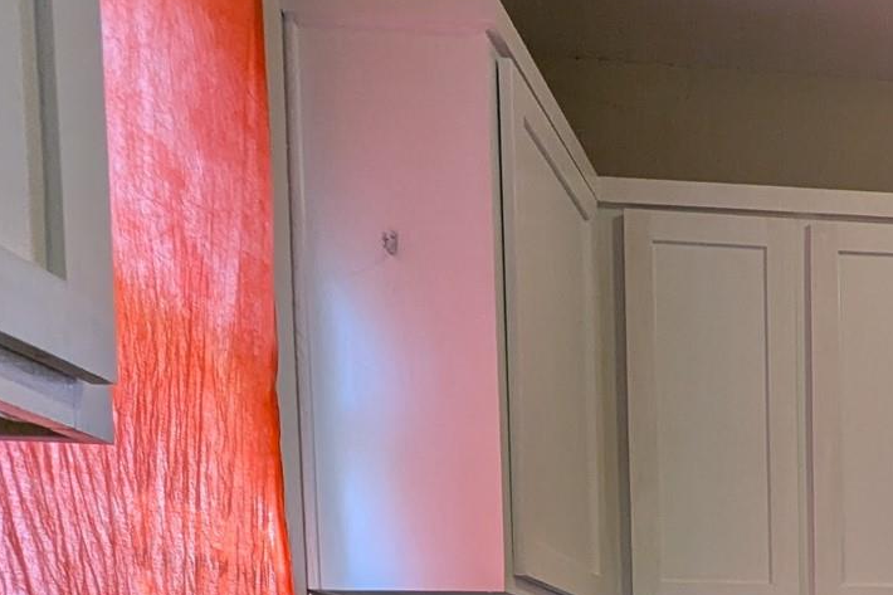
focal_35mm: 48
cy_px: 834
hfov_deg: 33.7
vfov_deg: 23.7
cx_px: 1059
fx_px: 1190
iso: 50
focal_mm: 2.35
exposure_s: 1/40
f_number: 2.2
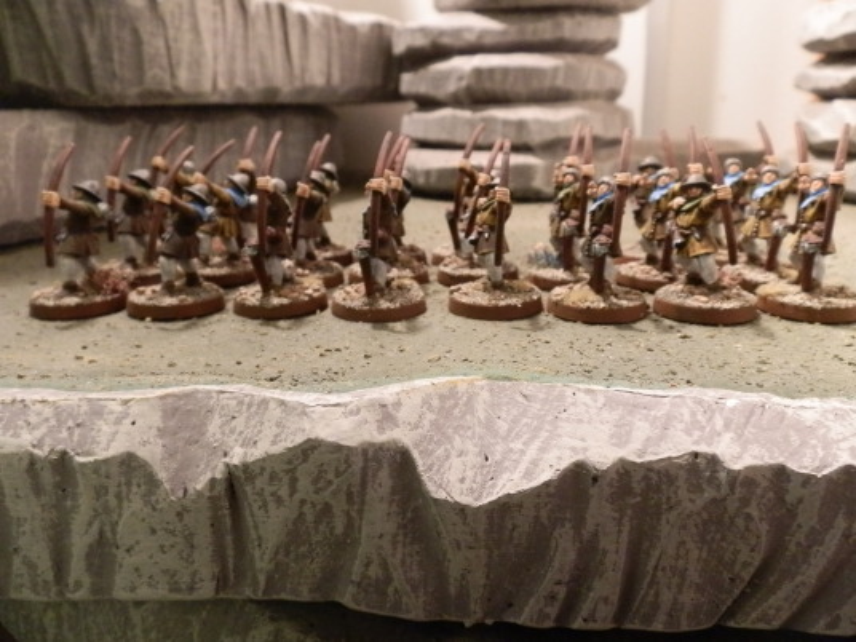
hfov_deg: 63.4
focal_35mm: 28
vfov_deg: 49.7
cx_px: 428
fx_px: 692
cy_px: 321
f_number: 3.1
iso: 400
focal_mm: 5
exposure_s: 1/60
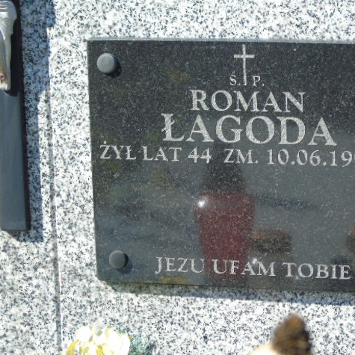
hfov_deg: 10.3
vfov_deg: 10.3
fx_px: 1961
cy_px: 178
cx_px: 236
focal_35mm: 169
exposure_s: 1/160
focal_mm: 25
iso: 80
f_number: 4.7
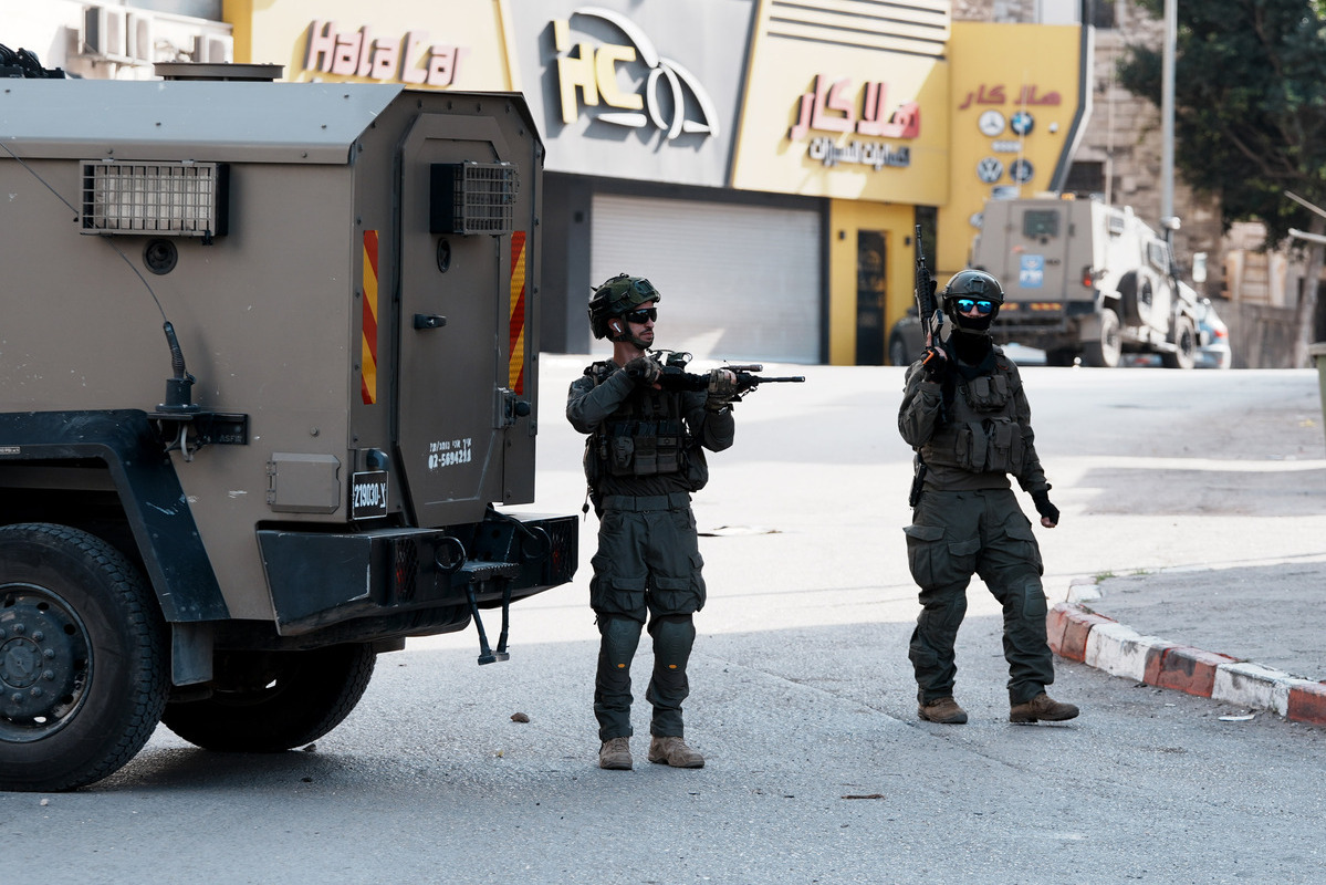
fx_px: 6558
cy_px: 442
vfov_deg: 7.7
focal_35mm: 178
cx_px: 663
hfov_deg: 11.5
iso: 250
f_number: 4.5
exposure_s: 1/500
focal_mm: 119
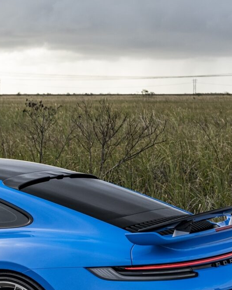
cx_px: -45
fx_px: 1002
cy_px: 154
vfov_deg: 16.5
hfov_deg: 12.9
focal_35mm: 117
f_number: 4.5
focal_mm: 32.2
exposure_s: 1/160
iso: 125
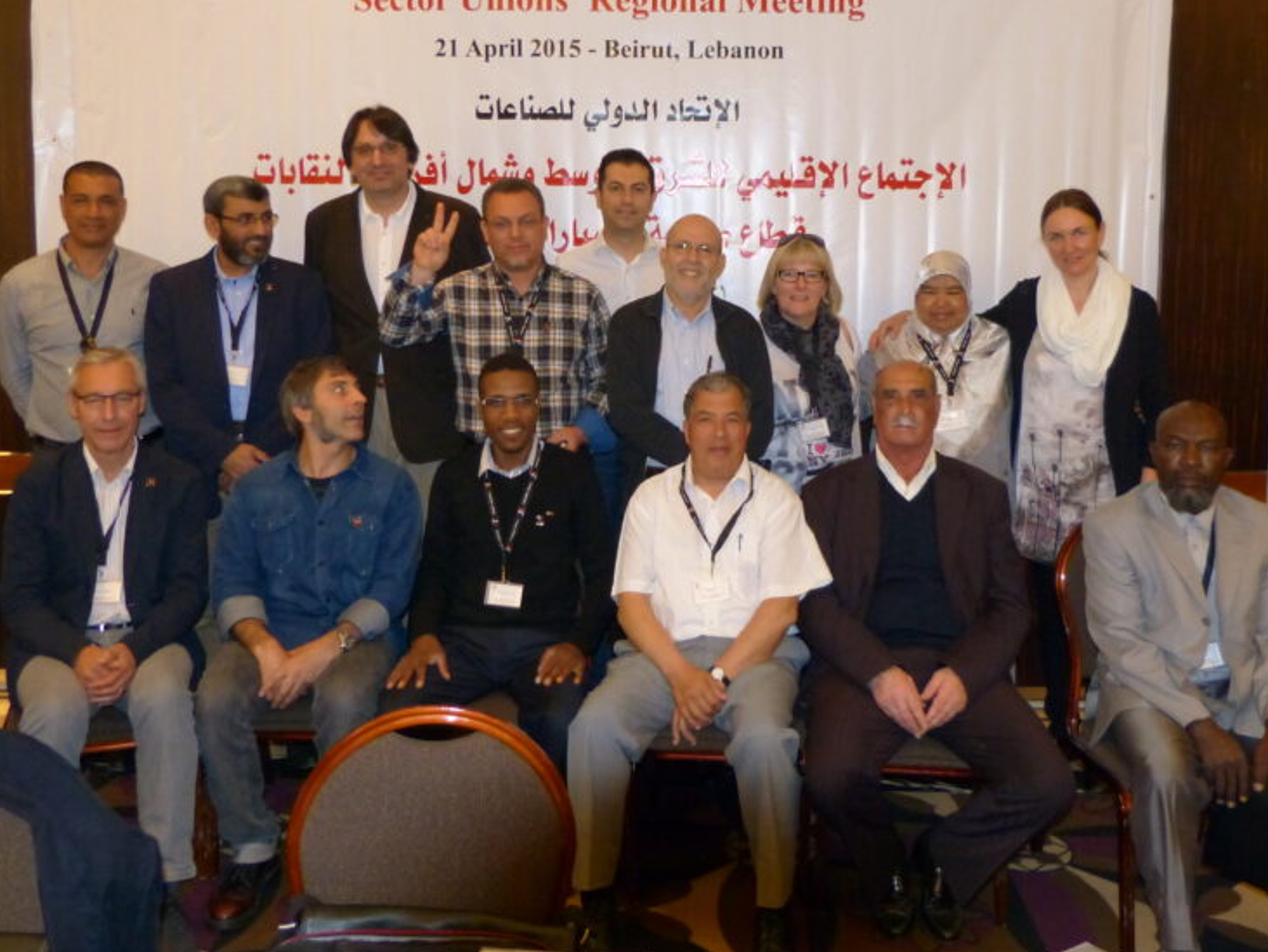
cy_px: 323
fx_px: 1283
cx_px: 668
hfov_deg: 52.6
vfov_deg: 40.3
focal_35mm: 35
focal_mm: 4.5
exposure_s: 1/60
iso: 400
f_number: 2.8
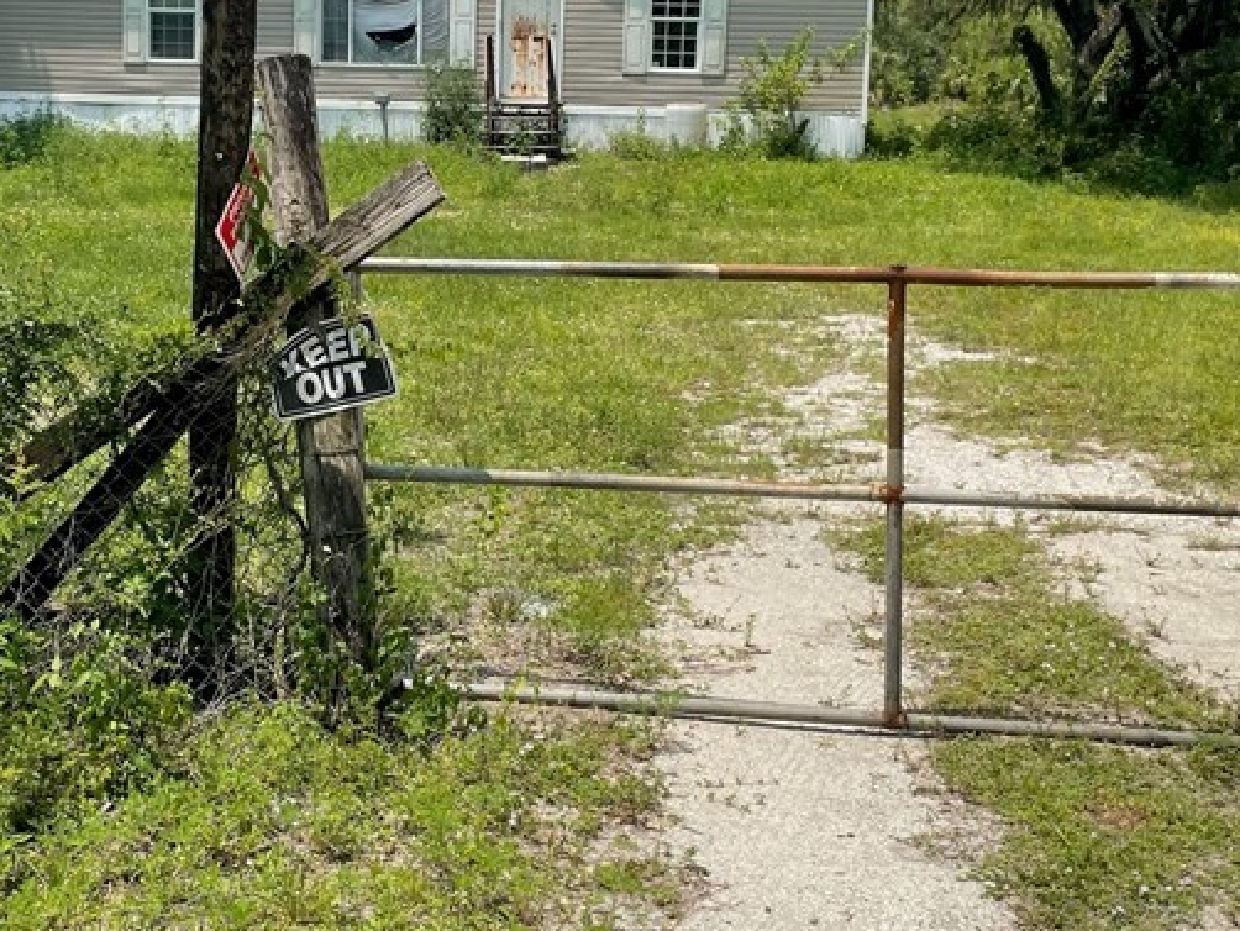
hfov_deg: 36.0
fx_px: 1899
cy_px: 326
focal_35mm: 53
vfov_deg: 27.4
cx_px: 501
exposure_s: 1/3861
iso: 32
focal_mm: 4.2
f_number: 1.6
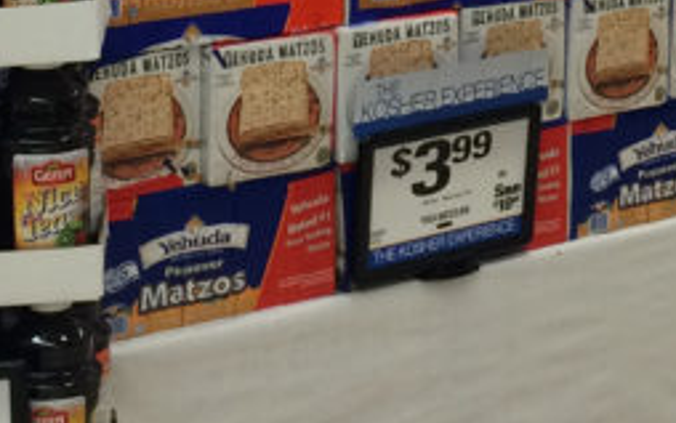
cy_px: -311
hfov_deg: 16.8
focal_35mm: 124
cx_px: 373
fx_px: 2285
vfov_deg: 10.1
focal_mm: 4.15
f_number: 2.2
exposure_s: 1/30
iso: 40
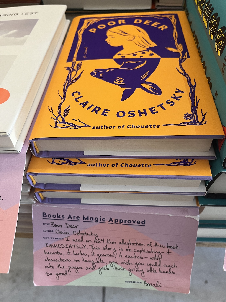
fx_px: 235
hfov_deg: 51.3
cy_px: 151
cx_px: 117
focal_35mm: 27
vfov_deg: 65.3
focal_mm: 5.1
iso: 160
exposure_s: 1/60
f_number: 1.6
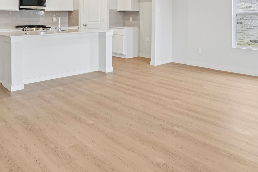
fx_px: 215
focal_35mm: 30
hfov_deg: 61.8
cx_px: 116
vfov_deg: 40.5
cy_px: 20
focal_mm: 10
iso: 400
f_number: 8
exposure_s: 1/40
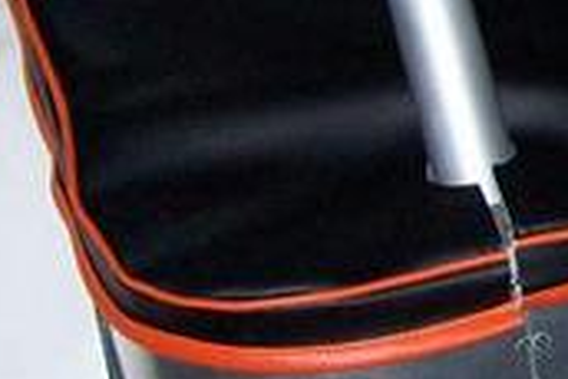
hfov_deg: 14.0
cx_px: 793
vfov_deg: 9.6
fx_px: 2195
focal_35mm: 139
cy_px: -214
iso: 200
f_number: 2.7
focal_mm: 6
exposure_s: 1/64
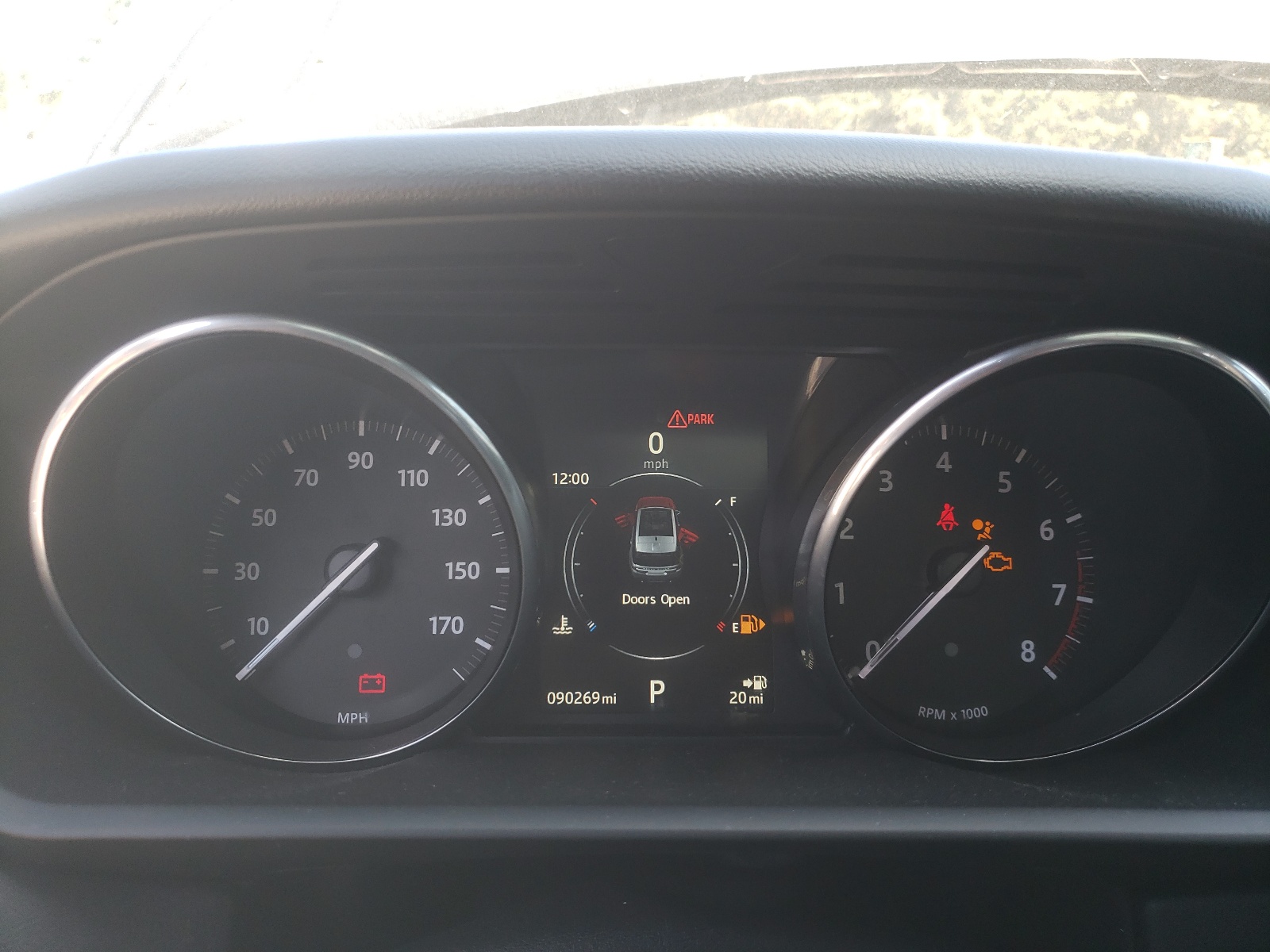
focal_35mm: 26
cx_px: 635
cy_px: 476
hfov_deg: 67.3
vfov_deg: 53.1
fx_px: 954
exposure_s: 1/120
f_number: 1.5
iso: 53
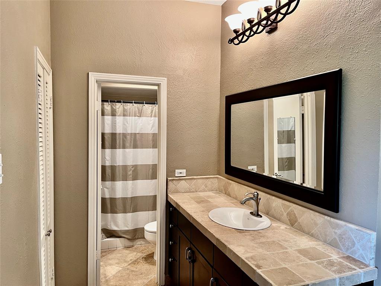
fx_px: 286
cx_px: 190
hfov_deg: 67.3
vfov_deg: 53.1
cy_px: 143
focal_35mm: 26
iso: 160
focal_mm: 5.1
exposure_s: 1/60
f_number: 1.6
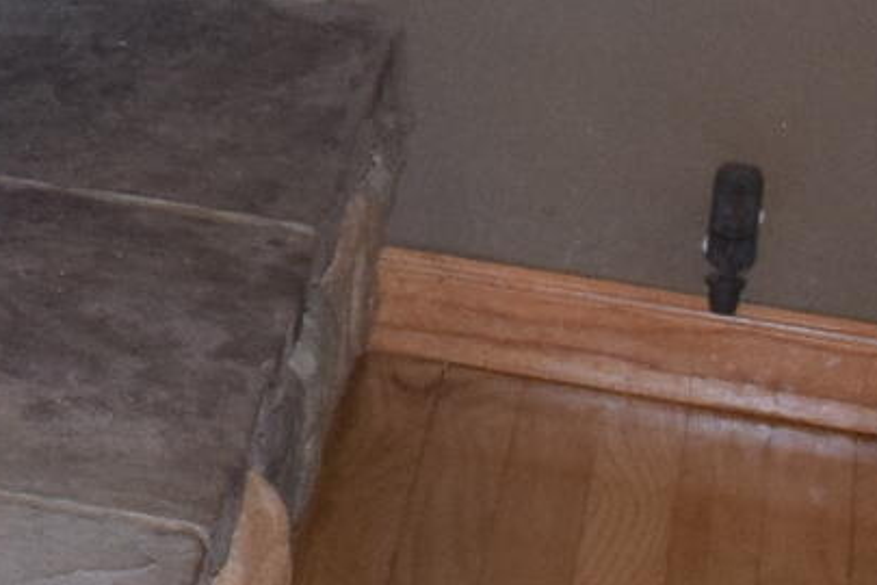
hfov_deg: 9.6
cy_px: -418
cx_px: -1282
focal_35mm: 189
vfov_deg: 7.1
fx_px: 4597
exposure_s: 1/60
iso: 1000
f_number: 5.3
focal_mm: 17
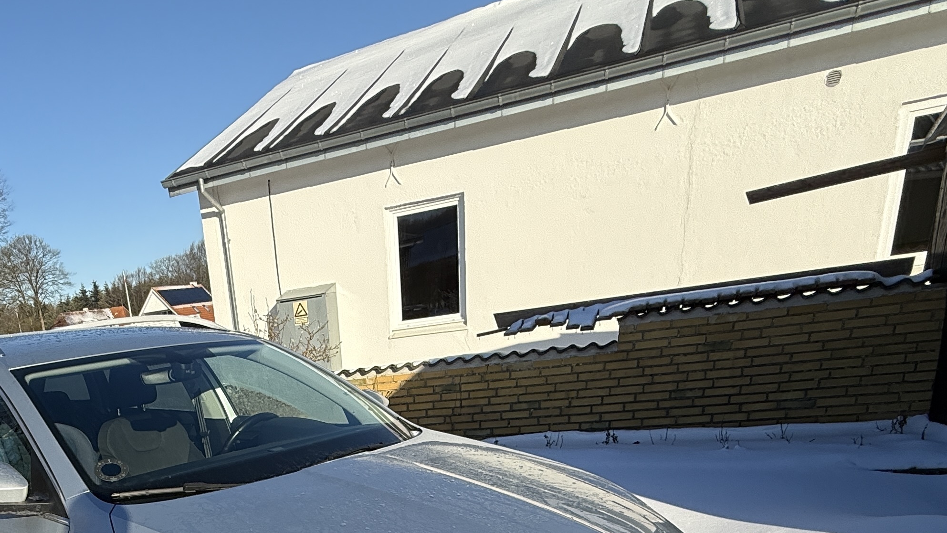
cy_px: 642
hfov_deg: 59.3
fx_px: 778
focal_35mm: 31
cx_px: 236
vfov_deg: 31.5
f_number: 2.2
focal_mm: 2.22
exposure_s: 1/1745
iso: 50
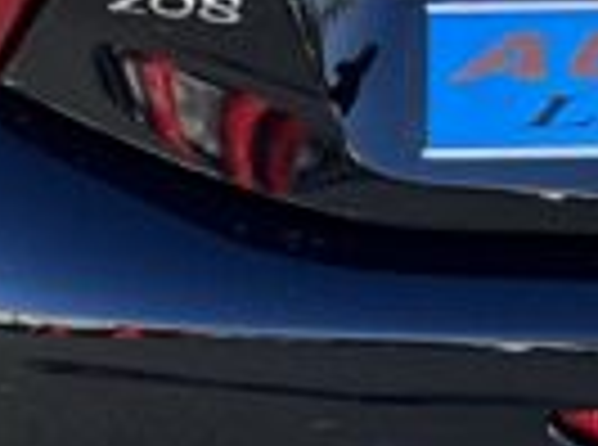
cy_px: -113
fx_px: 3015
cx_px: 863
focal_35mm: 175
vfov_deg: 8.3
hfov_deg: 10.9
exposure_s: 1/514
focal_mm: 3
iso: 25
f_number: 1.8
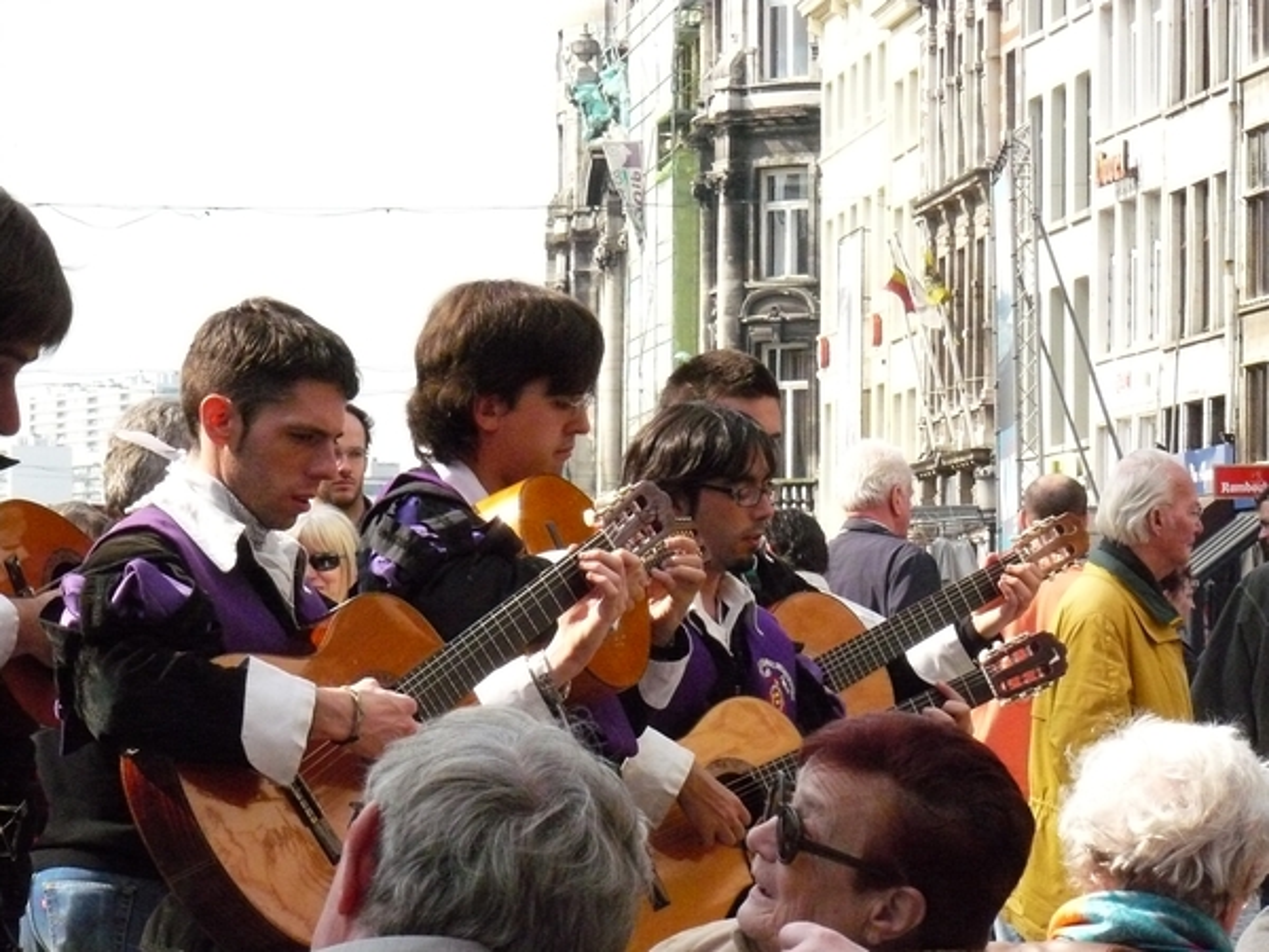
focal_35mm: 144
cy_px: 476
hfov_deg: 13.7
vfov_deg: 10.3
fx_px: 5279
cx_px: 634
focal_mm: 24.1
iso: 800
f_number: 8
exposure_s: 1/640
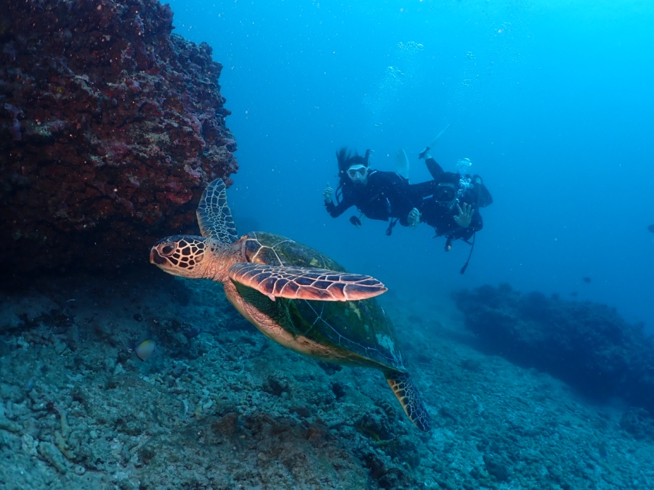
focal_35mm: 25
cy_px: 245
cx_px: 327
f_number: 2.8
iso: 100
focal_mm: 4.5
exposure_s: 1/400
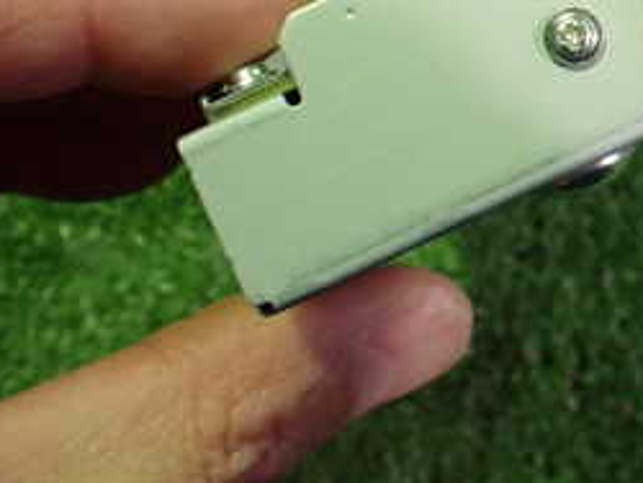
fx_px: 1339
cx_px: 748
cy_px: -18
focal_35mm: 72
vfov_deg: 19.8
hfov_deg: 24.7
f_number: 2.3
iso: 800
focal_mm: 5.4
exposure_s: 1/60
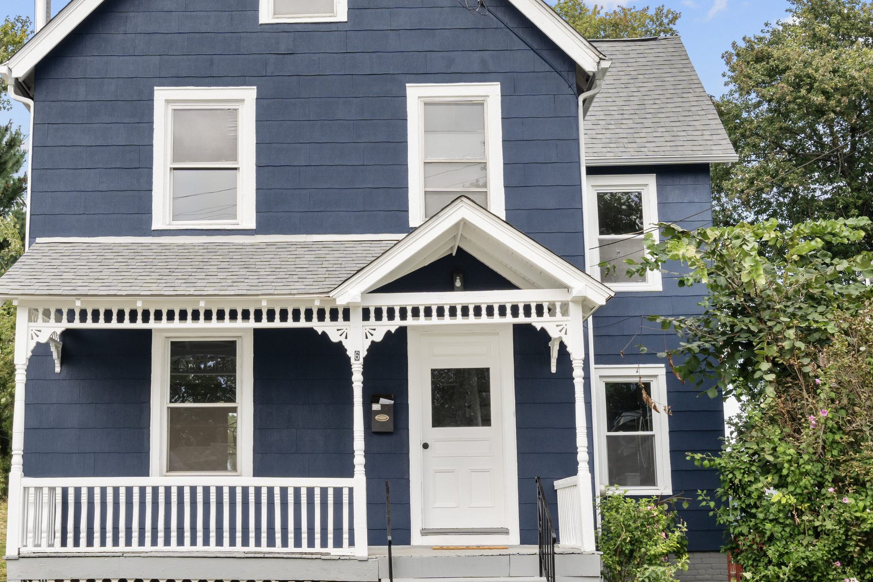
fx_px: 1406
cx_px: 309
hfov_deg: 34.2
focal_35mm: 58
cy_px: 249
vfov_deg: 23.4
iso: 200
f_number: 9
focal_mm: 35
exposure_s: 1/40
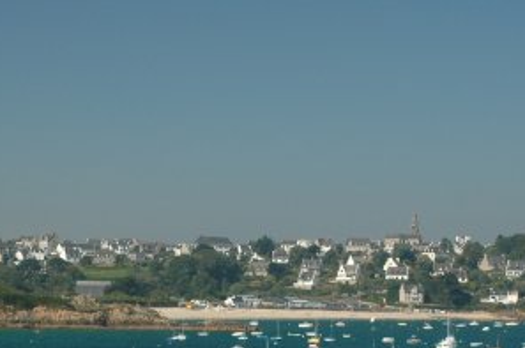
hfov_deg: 17.4
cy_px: 327
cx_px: 157
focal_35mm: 117
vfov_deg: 11.5
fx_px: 1709
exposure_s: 1/80
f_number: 10
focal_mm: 29
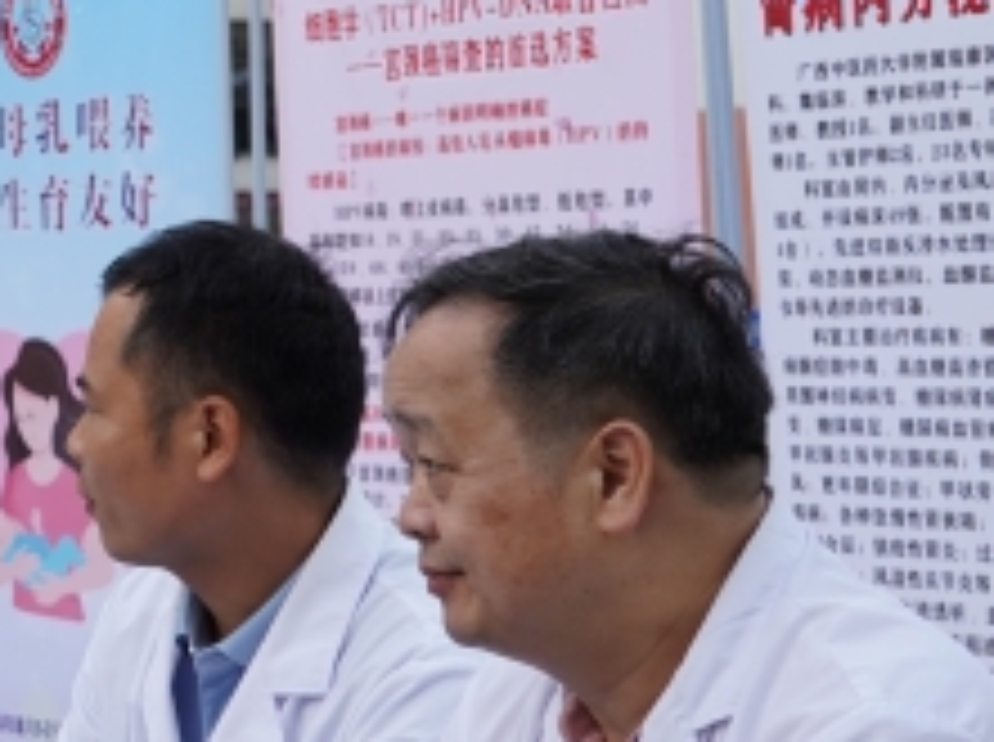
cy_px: 288
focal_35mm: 136
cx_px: -688
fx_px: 3899
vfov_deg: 10.9
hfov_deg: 13.3
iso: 500
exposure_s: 1/60
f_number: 6.3
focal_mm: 39
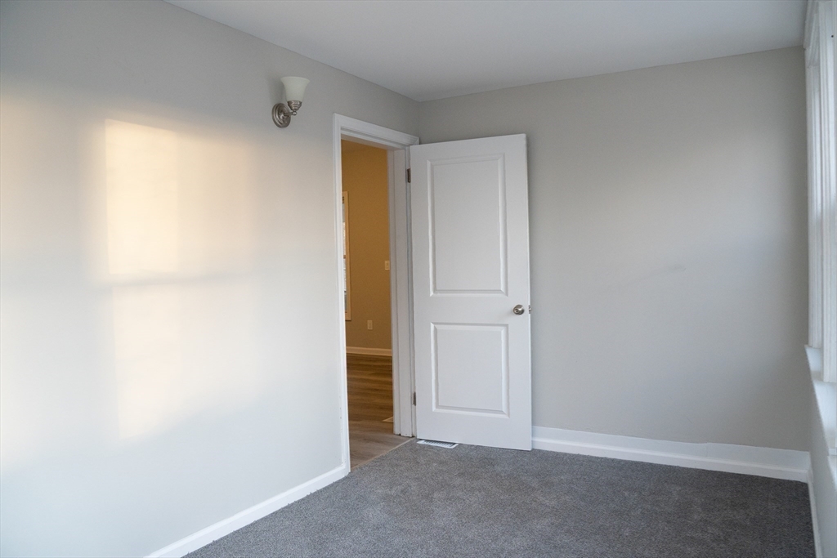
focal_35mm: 26
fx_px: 593
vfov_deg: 50.4
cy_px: 279
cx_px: 418
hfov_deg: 70.4
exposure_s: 1/60
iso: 640
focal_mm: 17
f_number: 5.6
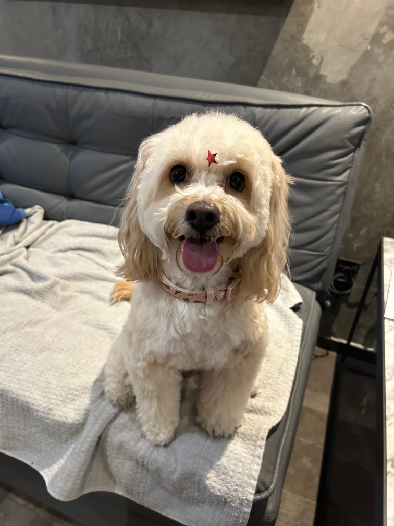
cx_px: 197
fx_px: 395
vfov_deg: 67.3
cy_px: 263
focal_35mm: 26
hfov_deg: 53.1
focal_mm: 5.7
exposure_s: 1/40
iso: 400
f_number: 1.5
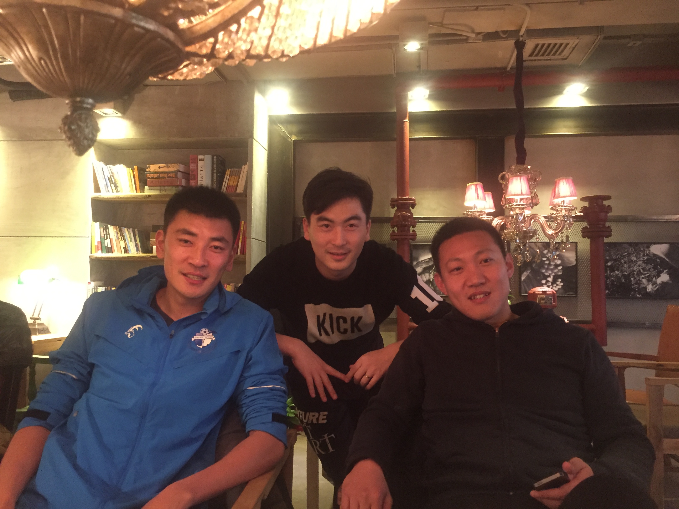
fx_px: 569
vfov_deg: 48.2
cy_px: 254
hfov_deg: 61.7
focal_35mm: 29
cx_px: 340
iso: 500
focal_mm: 4.15
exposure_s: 1/17
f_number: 2.2
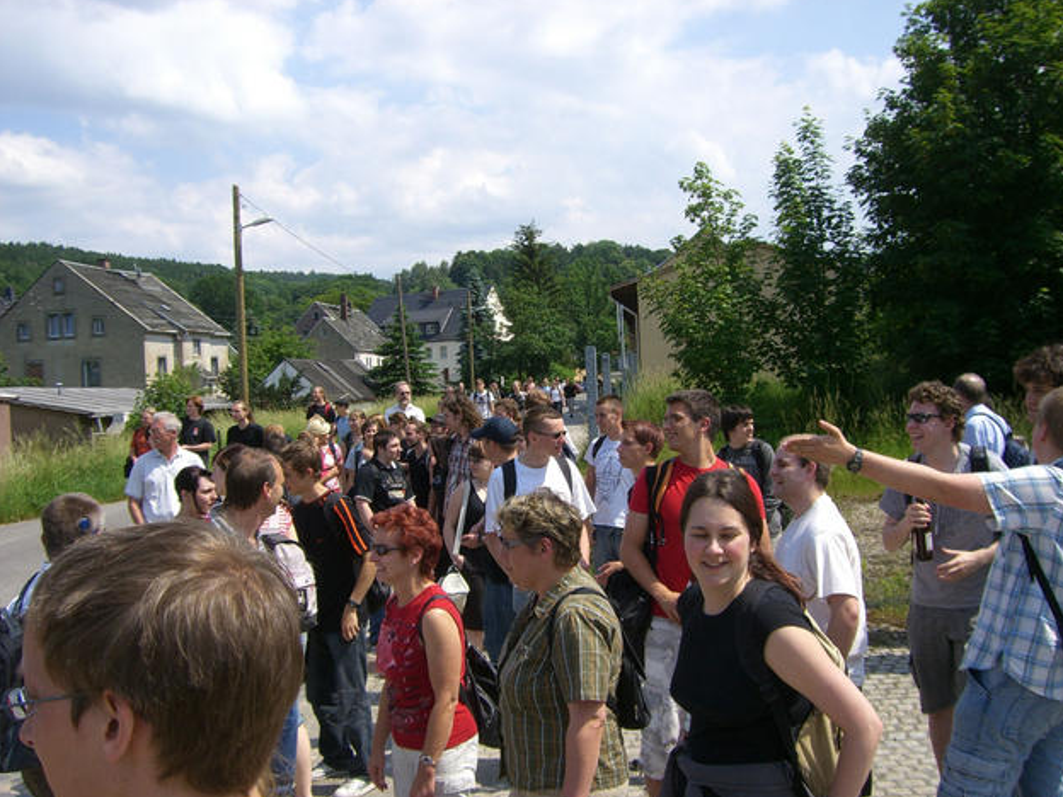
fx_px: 1198
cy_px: 400
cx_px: 542
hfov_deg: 47.9
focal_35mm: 39
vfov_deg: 36.8
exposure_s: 1/640
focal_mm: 6.2
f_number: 4.3
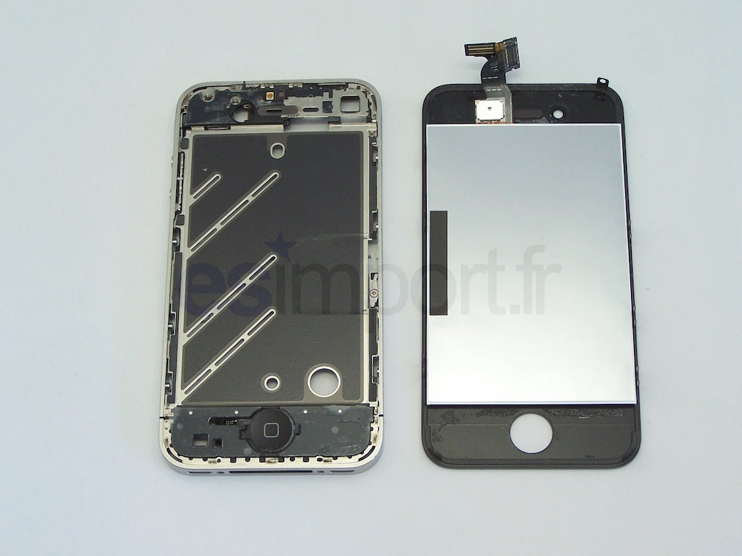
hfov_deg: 28.2
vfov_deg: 21.3
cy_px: 278
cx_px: 371
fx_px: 1479
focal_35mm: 69
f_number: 3.2
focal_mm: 11.5
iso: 140
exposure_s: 1/45
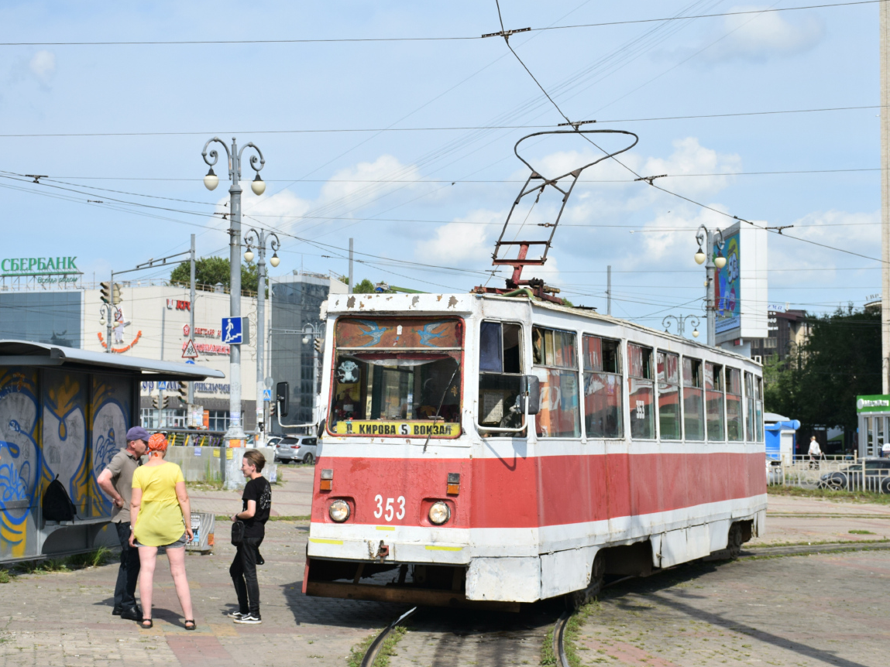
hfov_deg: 31.2
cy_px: 333
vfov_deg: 23.7
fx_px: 1594
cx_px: 488
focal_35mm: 62
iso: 400
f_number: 7.1
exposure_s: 1/1600
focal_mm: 38
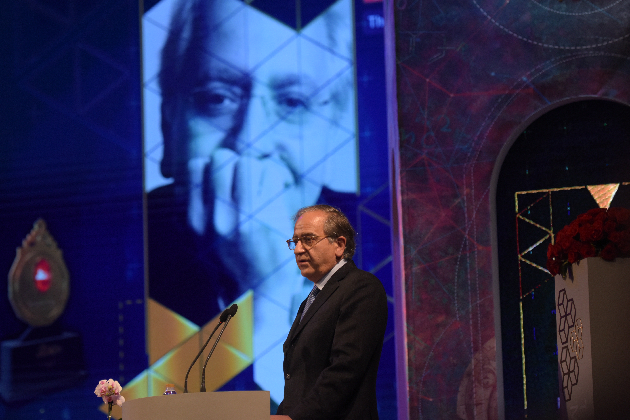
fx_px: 2756
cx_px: 315
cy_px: 210
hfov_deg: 13.0
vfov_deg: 8.7
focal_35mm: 158
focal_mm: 105
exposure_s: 1/400
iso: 1250
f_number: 2.8
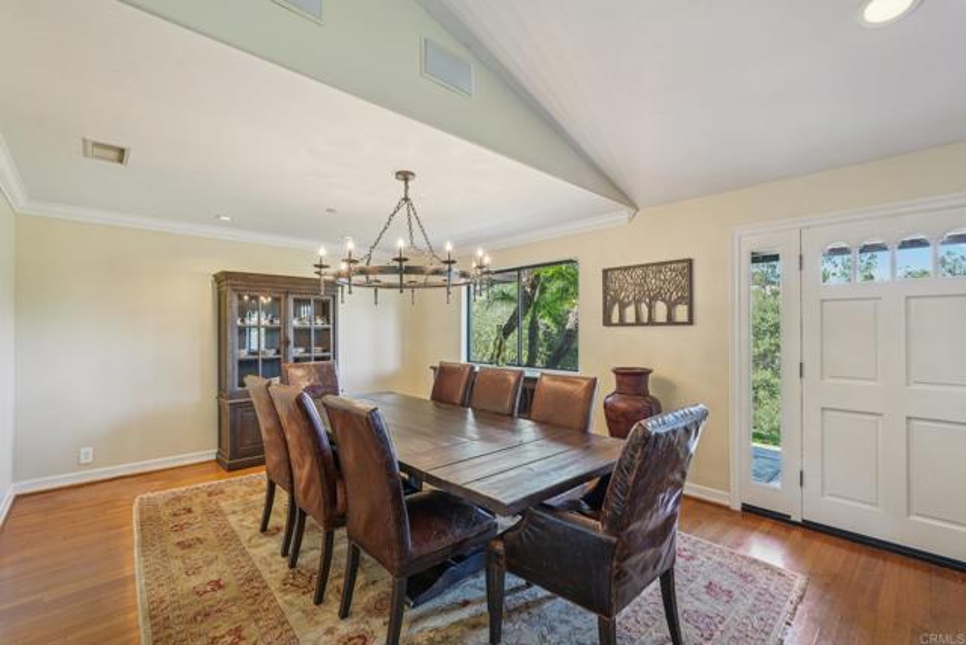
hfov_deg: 96.7
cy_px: 322
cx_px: 483
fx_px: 429
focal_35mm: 16
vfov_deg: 73.8
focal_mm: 16
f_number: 8
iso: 400
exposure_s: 1/8
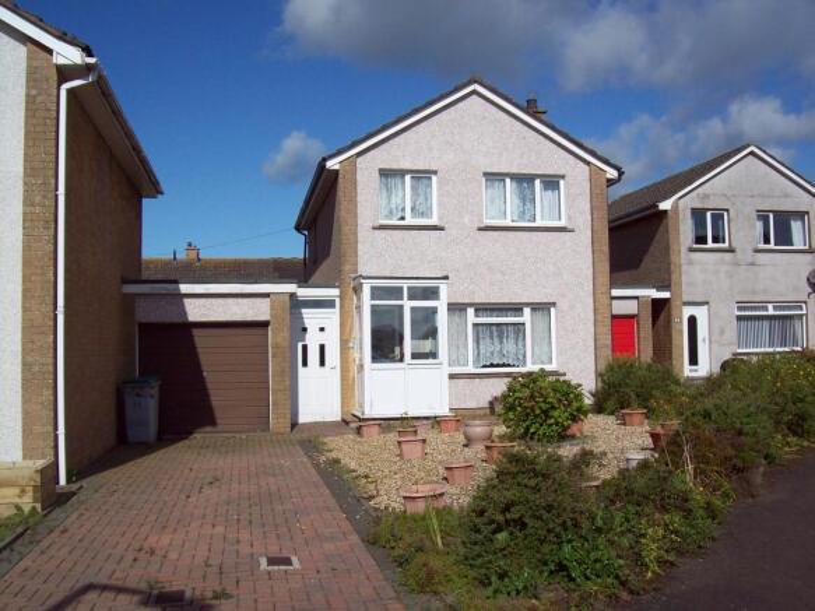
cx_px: 408
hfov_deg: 51.4
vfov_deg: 39.6
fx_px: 847
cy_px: 306
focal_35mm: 36
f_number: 4.8
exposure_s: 1/1401
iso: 80
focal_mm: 6
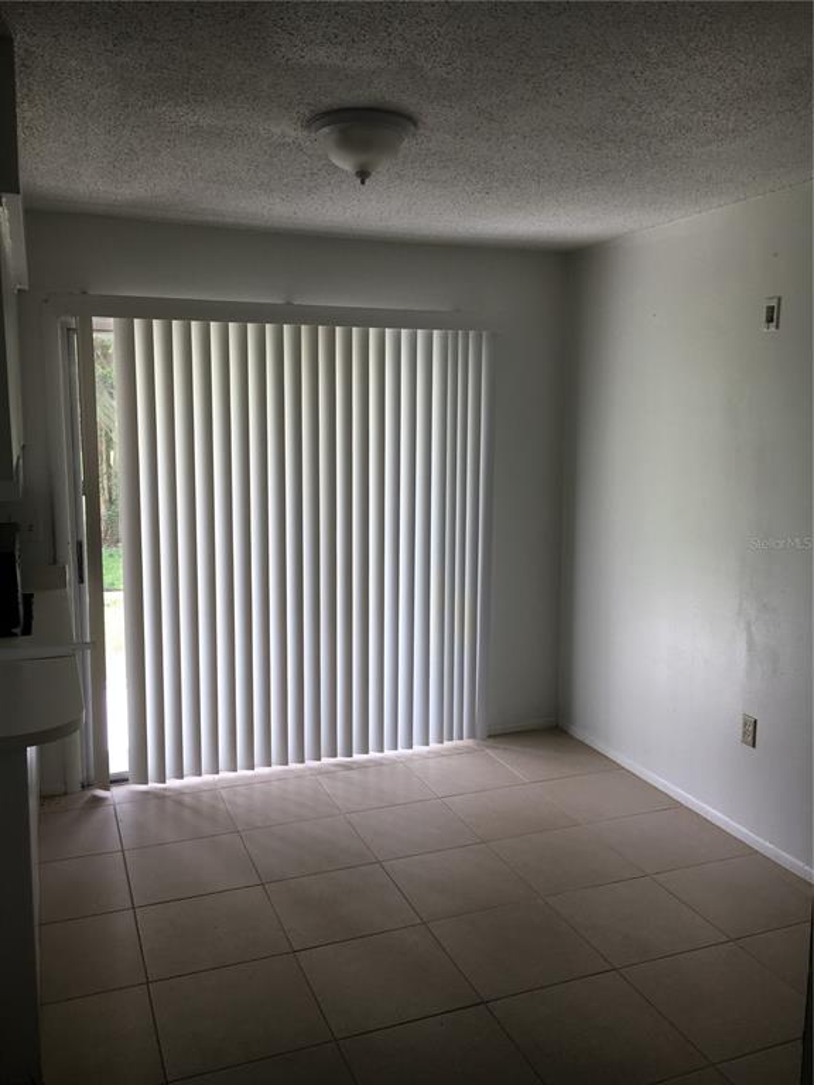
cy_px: 542
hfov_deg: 48.2
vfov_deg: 61.7
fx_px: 909
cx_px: 407
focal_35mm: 29
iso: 25
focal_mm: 4.15
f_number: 2.2
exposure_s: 1/124
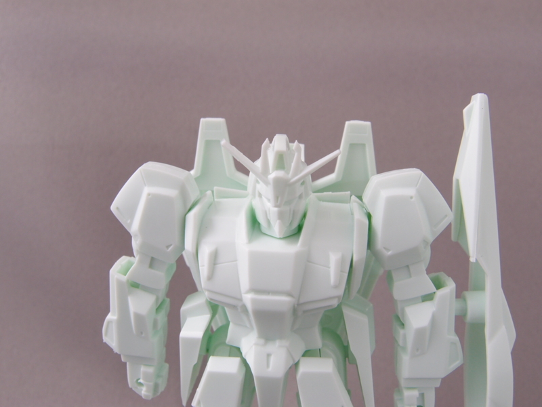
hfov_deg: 63.4
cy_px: 204
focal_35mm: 28
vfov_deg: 49.7
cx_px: 271
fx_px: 438
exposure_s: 1/2.5
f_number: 5.6
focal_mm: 6
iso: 100
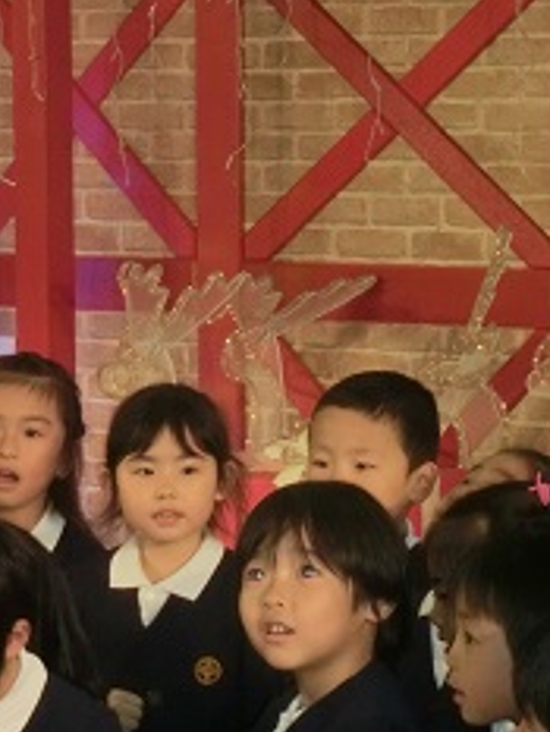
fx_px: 4593
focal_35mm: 217
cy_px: 361
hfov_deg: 6.8
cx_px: 14
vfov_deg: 9.1
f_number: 5.4
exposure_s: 1/60
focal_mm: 19.54
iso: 400
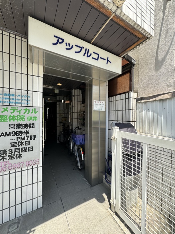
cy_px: 117
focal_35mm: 14
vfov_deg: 102.1
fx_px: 94
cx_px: 88
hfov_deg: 85.7
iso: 40
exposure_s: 1/235
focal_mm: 2.22
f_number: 2.2
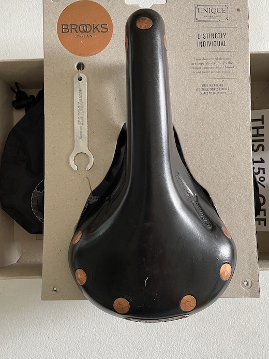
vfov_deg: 59.9
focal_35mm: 30
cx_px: 146
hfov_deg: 46.8
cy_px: 170
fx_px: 311
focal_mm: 4.2
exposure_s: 1/91
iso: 125
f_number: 1.6
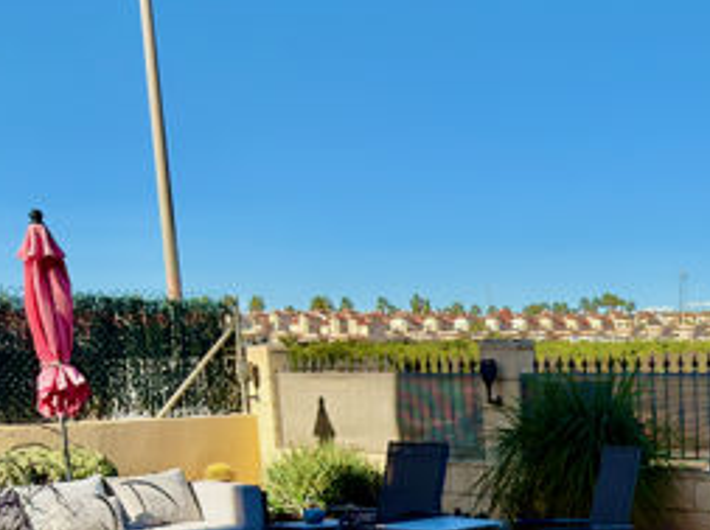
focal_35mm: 67
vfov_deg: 20.7
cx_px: 770
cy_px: 597
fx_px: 1372
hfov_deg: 26.8
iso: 64
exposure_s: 1/4926
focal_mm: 6.76
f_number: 1.78
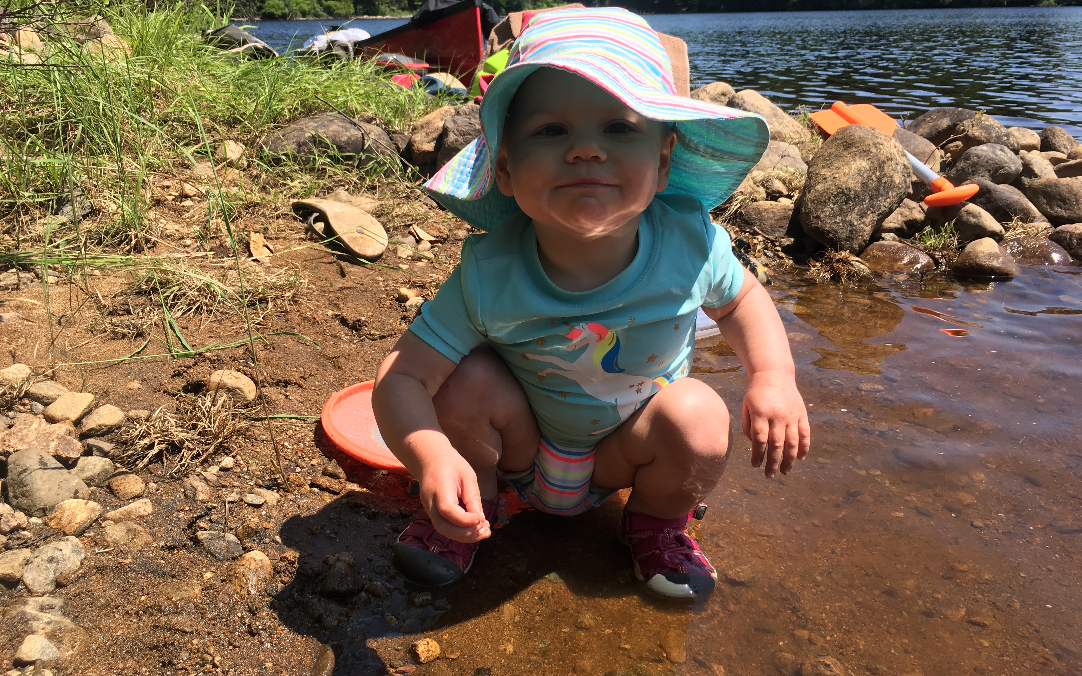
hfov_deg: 61.2
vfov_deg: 40.5
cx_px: 540
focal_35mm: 31
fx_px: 914
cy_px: 288
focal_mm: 4.15
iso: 25
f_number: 2.2
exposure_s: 1/810
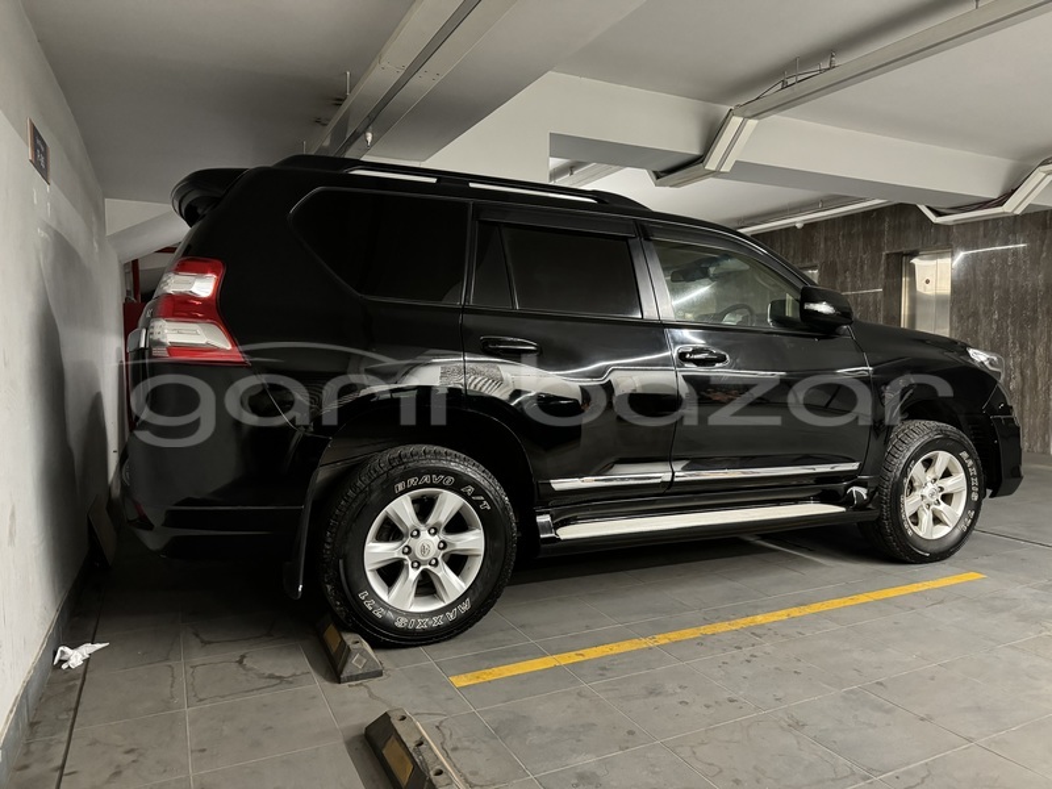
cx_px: 526
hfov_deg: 71.6
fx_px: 729
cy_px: 394
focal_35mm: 24
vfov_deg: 56.8
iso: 1000
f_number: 1.78
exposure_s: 1/39
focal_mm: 6.86
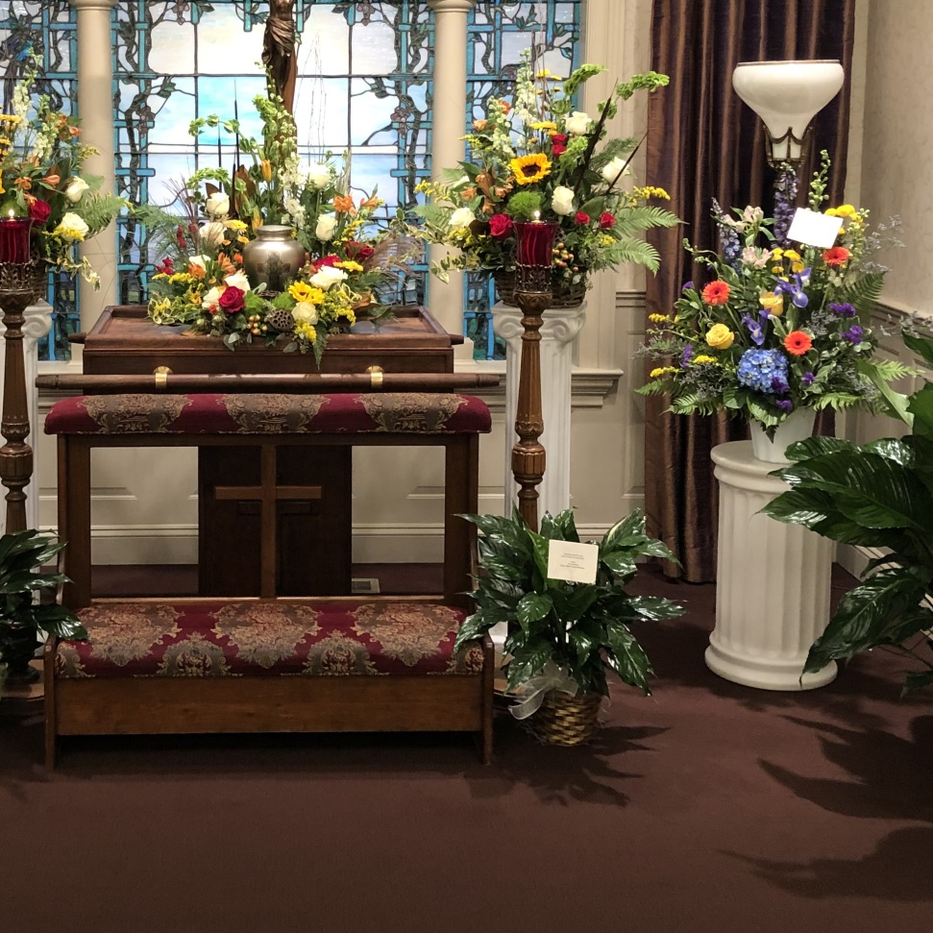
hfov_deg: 33.0
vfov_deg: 33.1
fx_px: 1555
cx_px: 283
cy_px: 298
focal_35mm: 51
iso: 50
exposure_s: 1/15
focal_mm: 4
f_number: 1.8
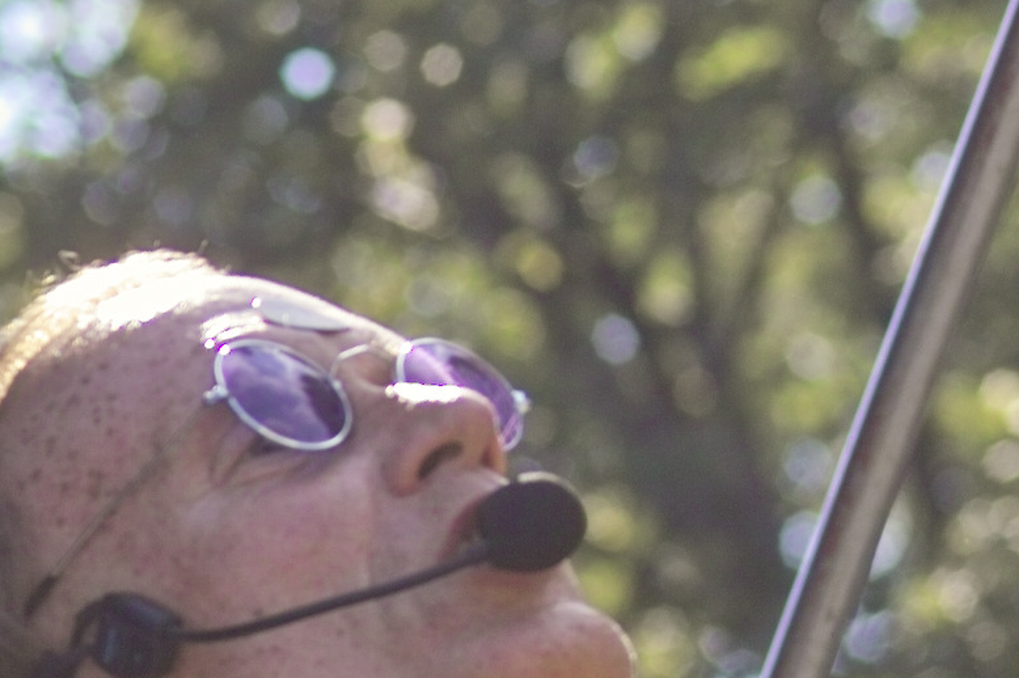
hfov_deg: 4.0
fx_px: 14769
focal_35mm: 522
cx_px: 462
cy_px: 945
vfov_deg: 2.6
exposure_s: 1/350
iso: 200
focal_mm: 105
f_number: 5.6
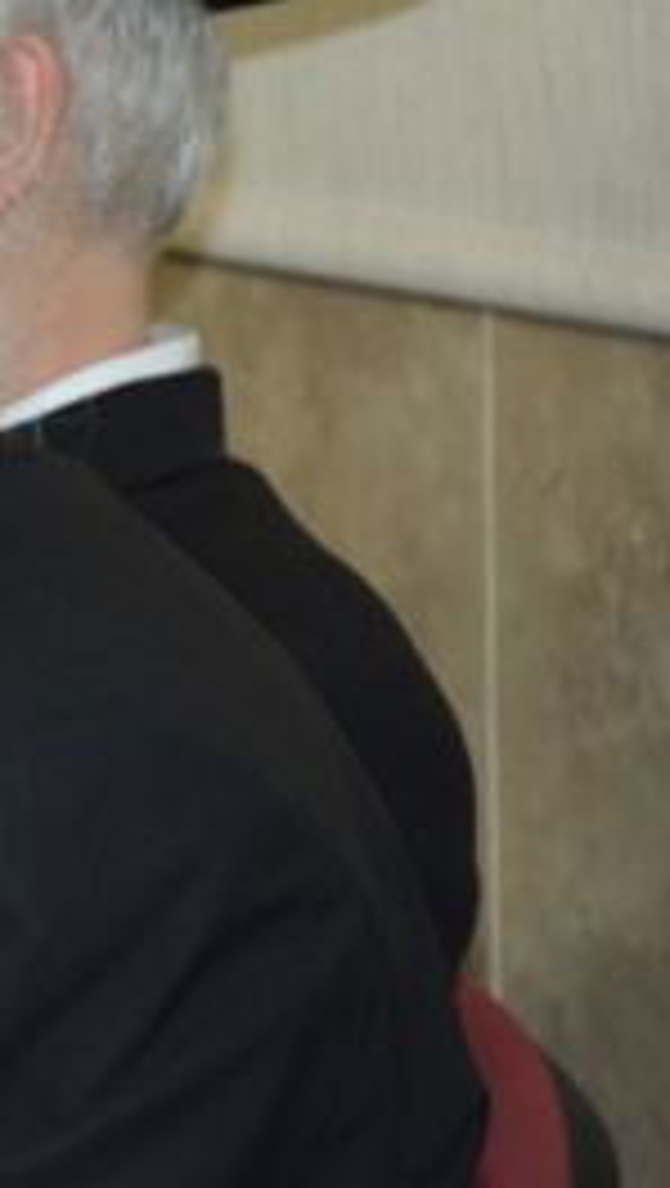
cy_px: 639
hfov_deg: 3.9
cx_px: -683
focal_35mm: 305
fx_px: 9608
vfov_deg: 7.1
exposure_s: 1/100
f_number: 5.6
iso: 800
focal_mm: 80
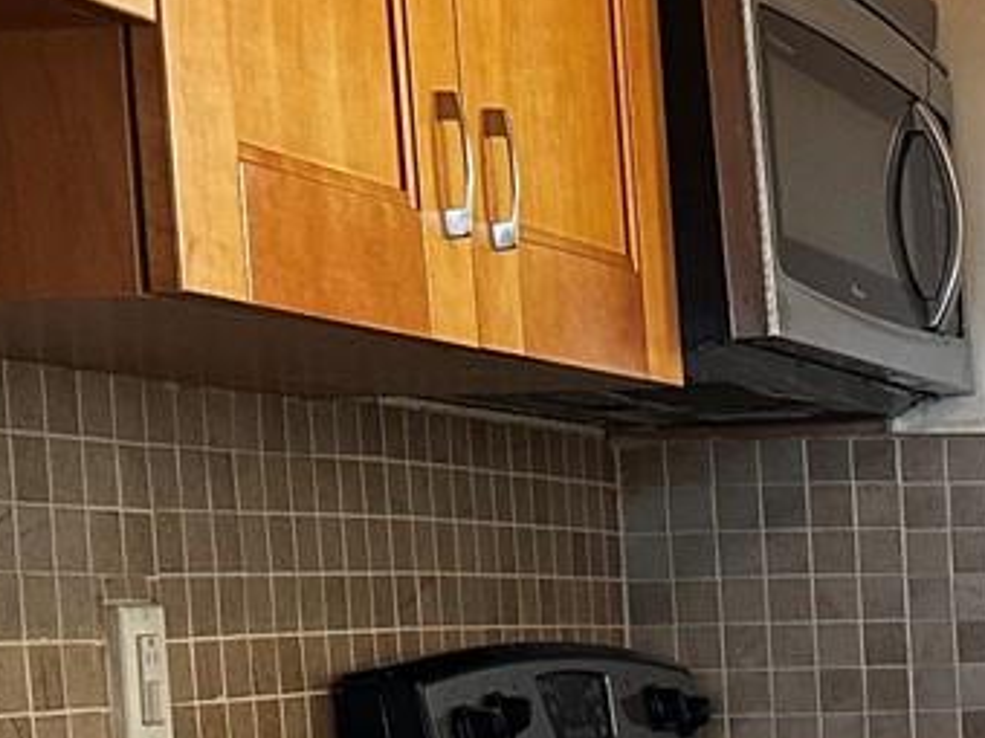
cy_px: 880
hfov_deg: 15.7
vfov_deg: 12.8
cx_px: 1579
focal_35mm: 113
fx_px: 3215
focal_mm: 6.86
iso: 200
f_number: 1.78
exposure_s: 1/60
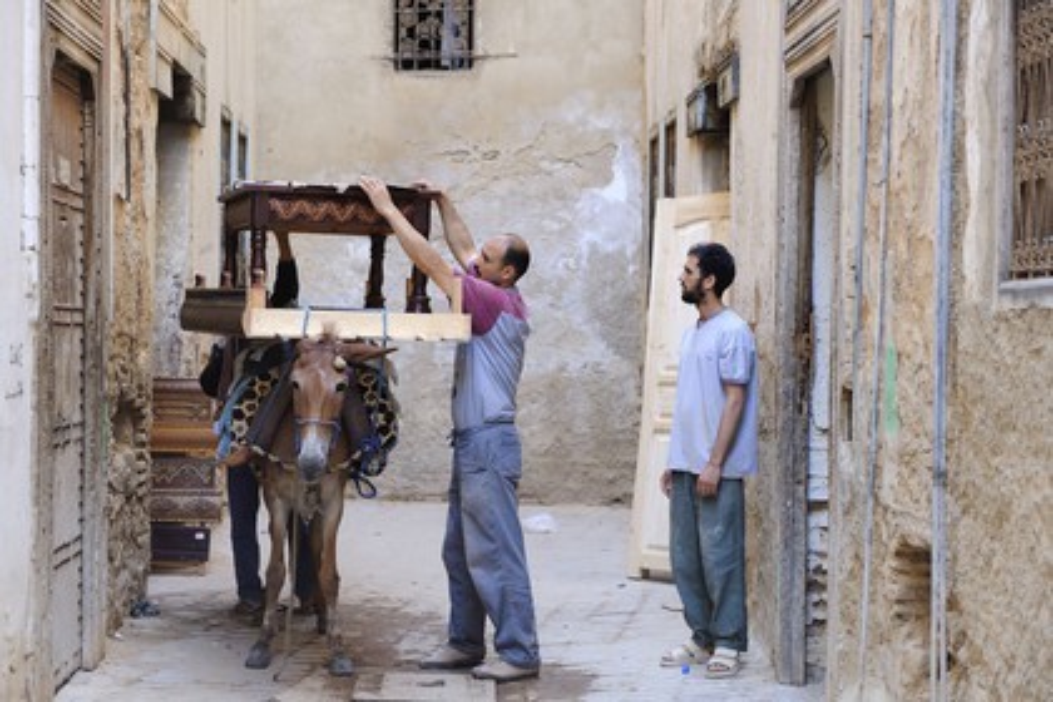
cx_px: 526
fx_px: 2047
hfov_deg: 28.8
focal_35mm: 70
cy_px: 351
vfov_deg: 19.5
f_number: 2.8
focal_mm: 70
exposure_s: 1/125
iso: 400
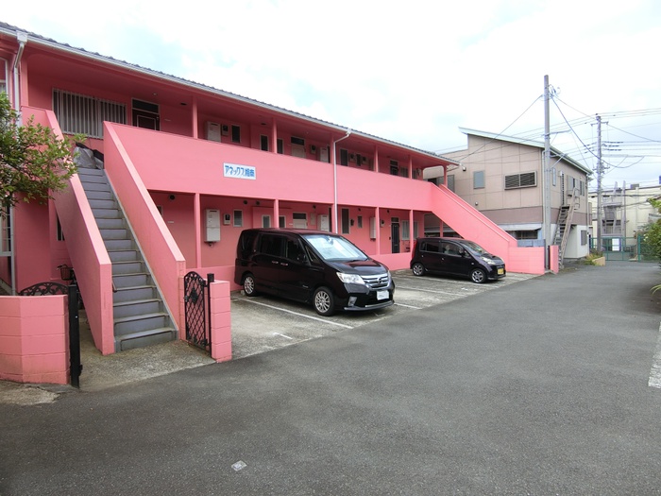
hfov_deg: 84.7
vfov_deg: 68.7
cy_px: 248
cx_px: 330
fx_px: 363
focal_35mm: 19
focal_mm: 4.06
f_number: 2.7
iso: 80
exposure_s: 1/800
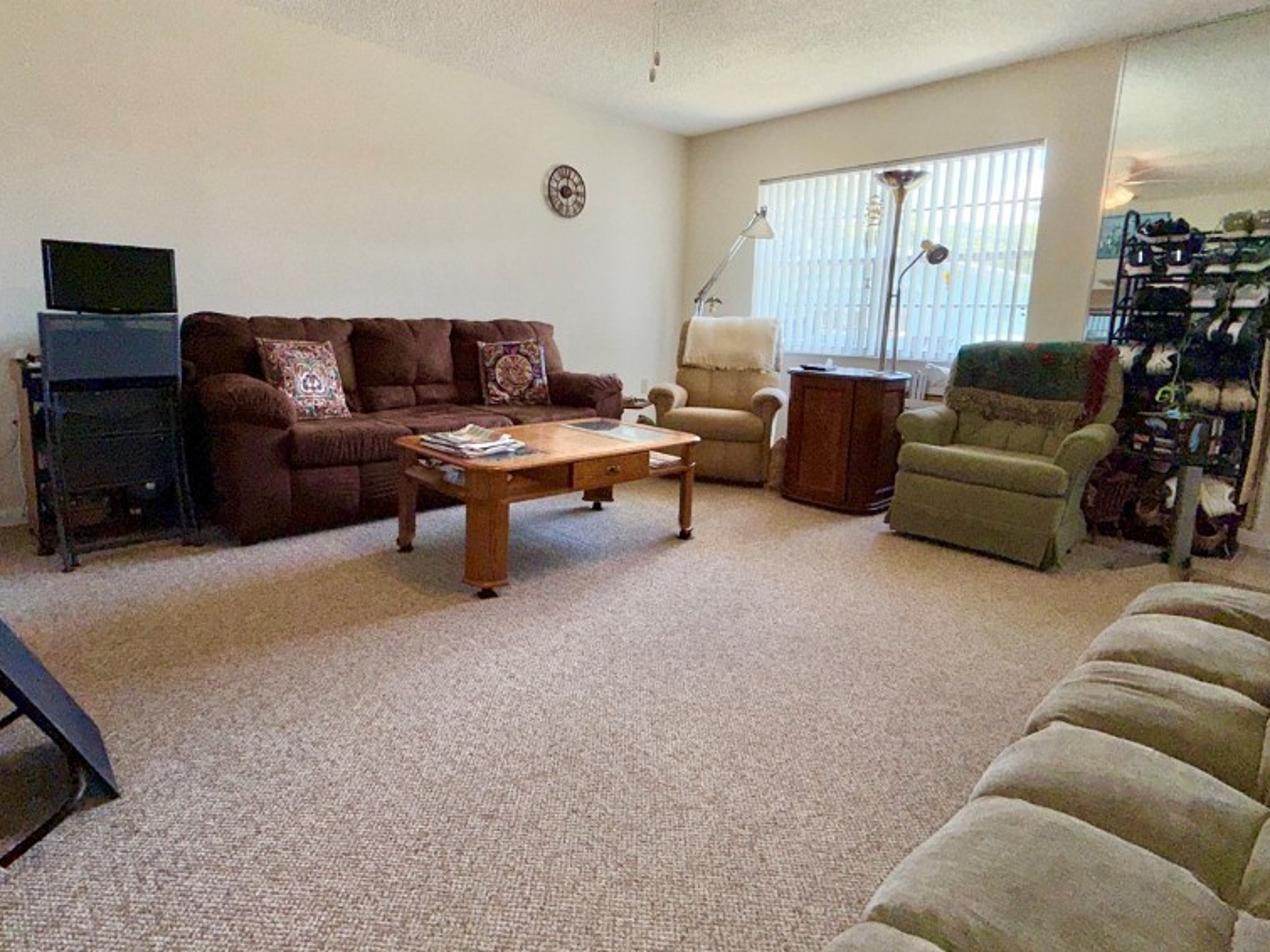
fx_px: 697
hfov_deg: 84.5
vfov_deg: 68.4
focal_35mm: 19
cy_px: 417
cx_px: 589
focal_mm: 2.22
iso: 20
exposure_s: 1/122
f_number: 2.2
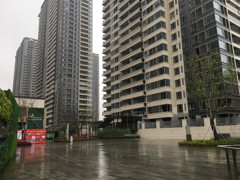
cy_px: 90
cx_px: 120
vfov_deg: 48.2
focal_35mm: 29
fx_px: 201
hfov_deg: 61.7
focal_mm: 4.15
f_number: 2.2
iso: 40
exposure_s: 1/33
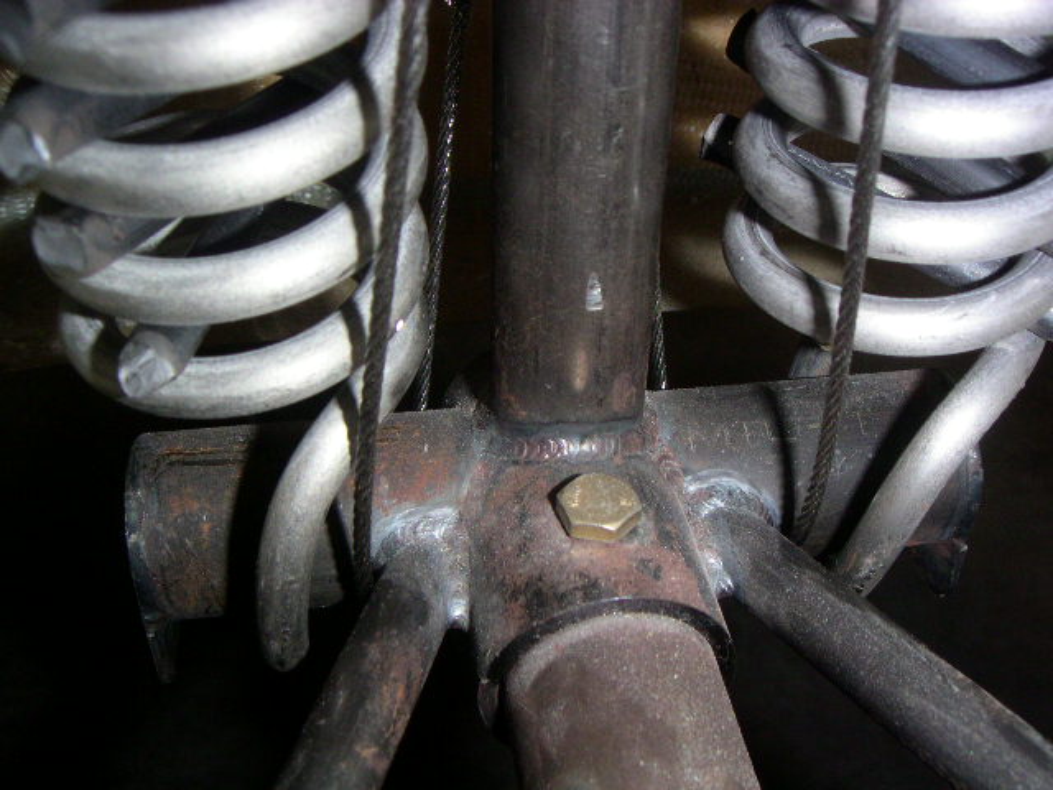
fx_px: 1156
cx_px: 526
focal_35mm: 38
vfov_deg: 37.7
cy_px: 395
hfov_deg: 49.0
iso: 160
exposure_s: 1/50
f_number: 6.6
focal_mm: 6
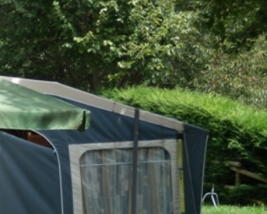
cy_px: 189
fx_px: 1502
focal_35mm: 190
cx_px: 17
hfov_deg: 10.1
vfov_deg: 8.1
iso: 80
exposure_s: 1/200
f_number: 4.4
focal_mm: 11.9
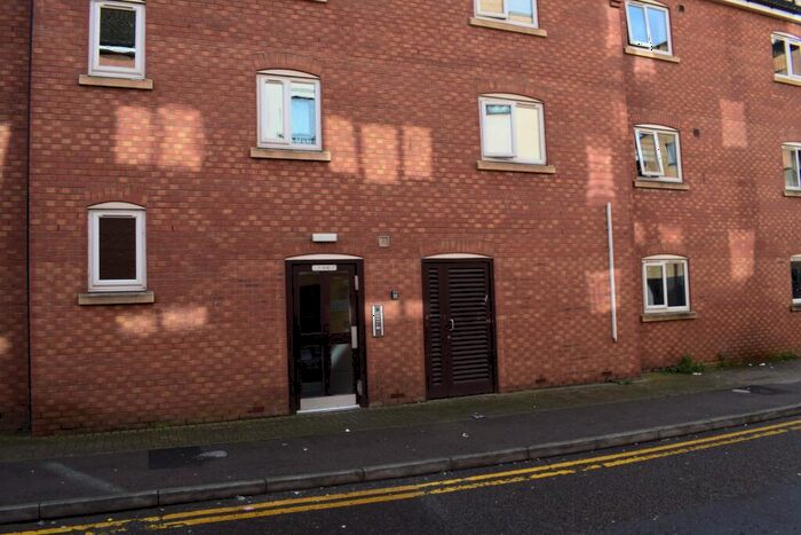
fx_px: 601
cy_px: 268
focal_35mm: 27
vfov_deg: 47.9
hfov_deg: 67.4
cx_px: 400
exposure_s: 1/200
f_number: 10
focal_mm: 18
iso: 400
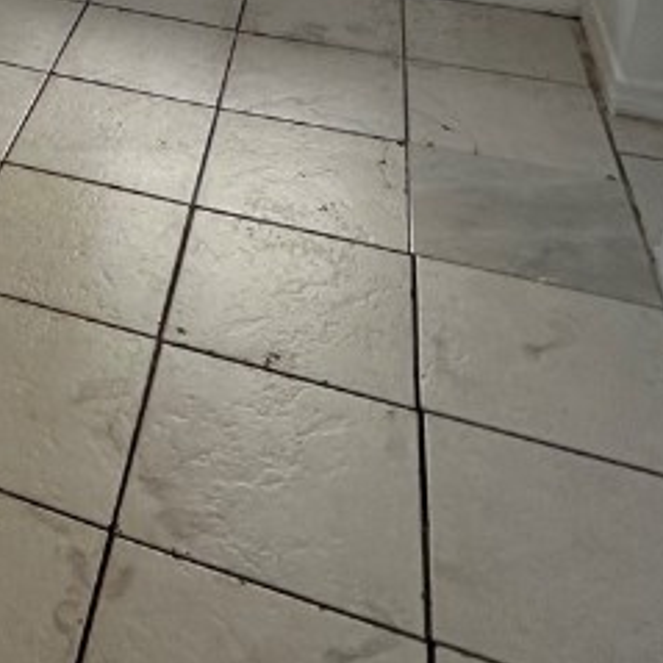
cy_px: -222
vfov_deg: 26.7
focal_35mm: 53
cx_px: -161
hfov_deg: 27.7
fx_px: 1148
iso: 125
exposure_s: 1/99
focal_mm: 2.22
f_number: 2.2
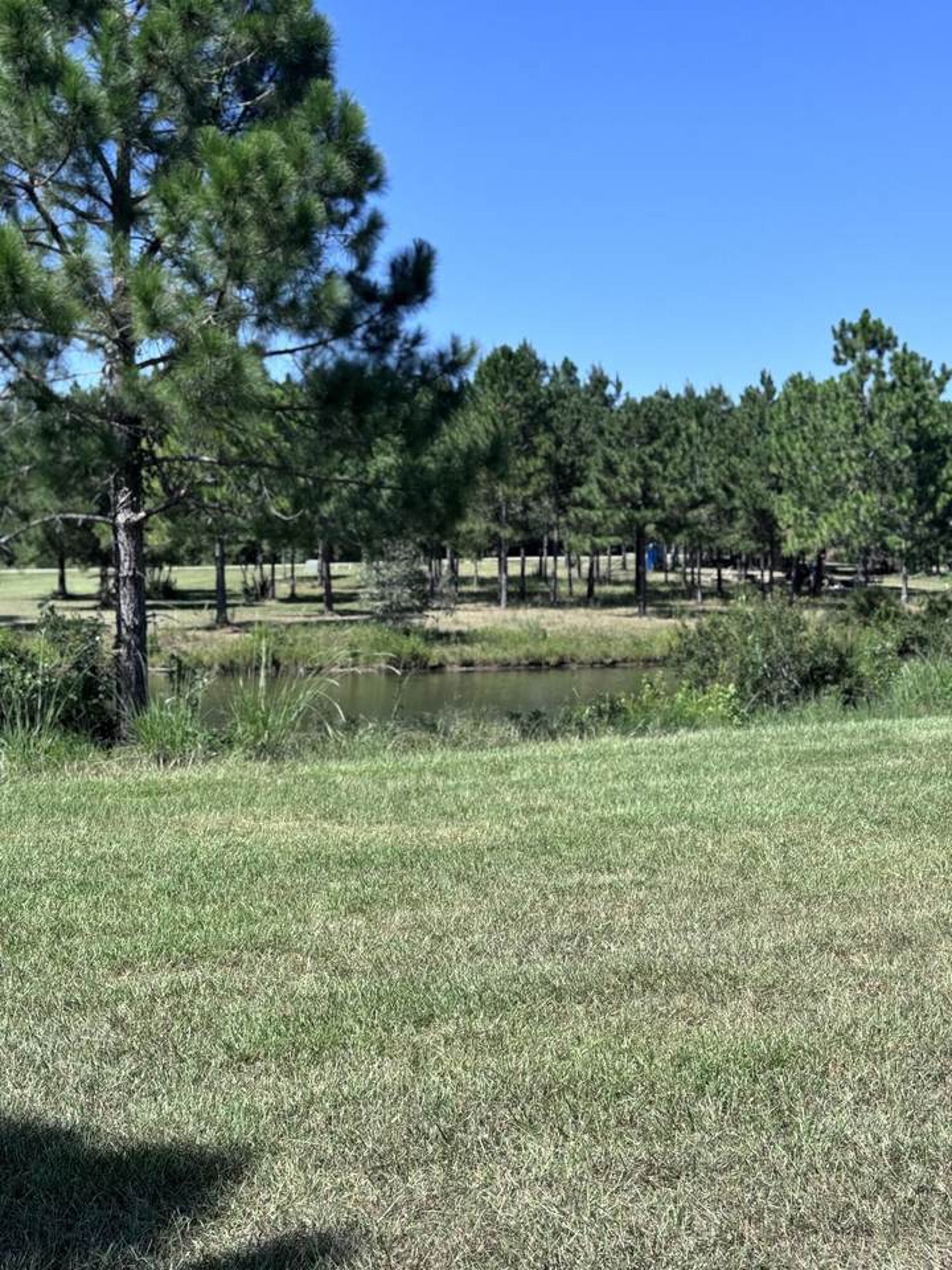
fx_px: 1760
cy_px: 635
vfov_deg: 39.7
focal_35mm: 48
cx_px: 476
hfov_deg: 30.3
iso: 64
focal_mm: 6.76
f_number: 1.78
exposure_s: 1/2959
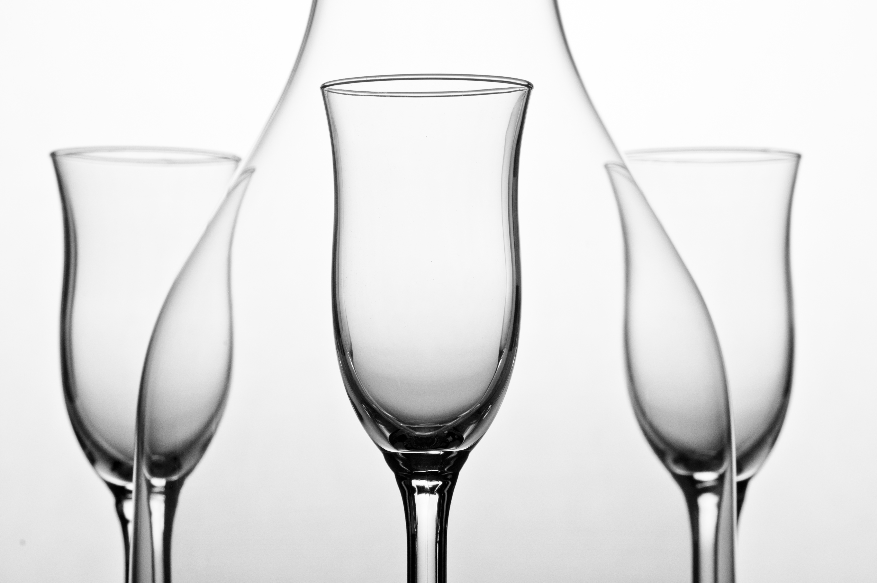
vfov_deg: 6.8
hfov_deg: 10.2
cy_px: 292
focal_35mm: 202
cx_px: 438
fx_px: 4927
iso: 200
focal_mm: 135
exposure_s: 1/125
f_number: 20
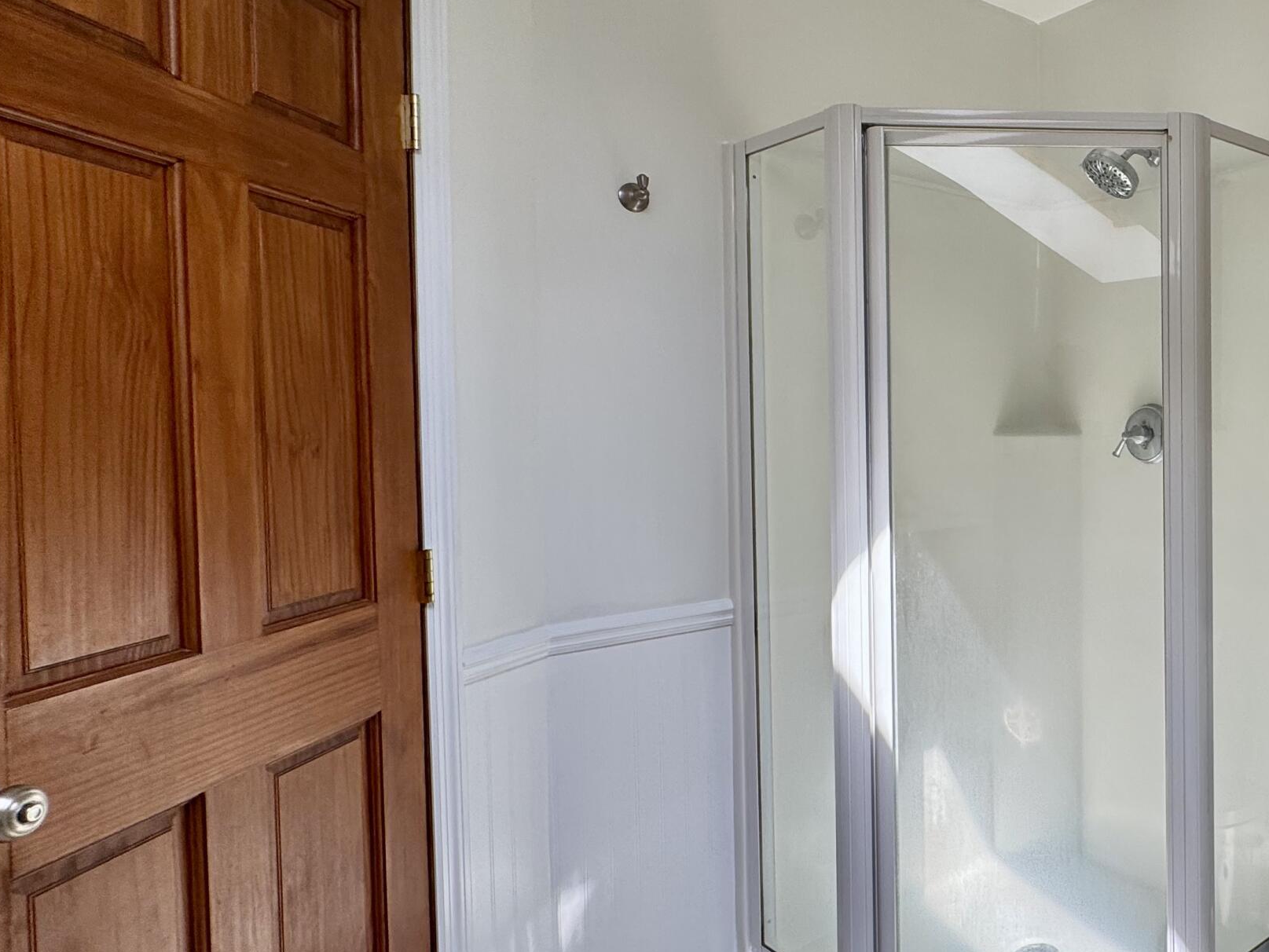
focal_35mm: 26
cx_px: 1133
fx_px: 953
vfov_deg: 53.0
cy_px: 444
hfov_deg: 58.0
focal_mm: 2.22
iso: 40
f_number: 2.2
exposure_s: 1/132
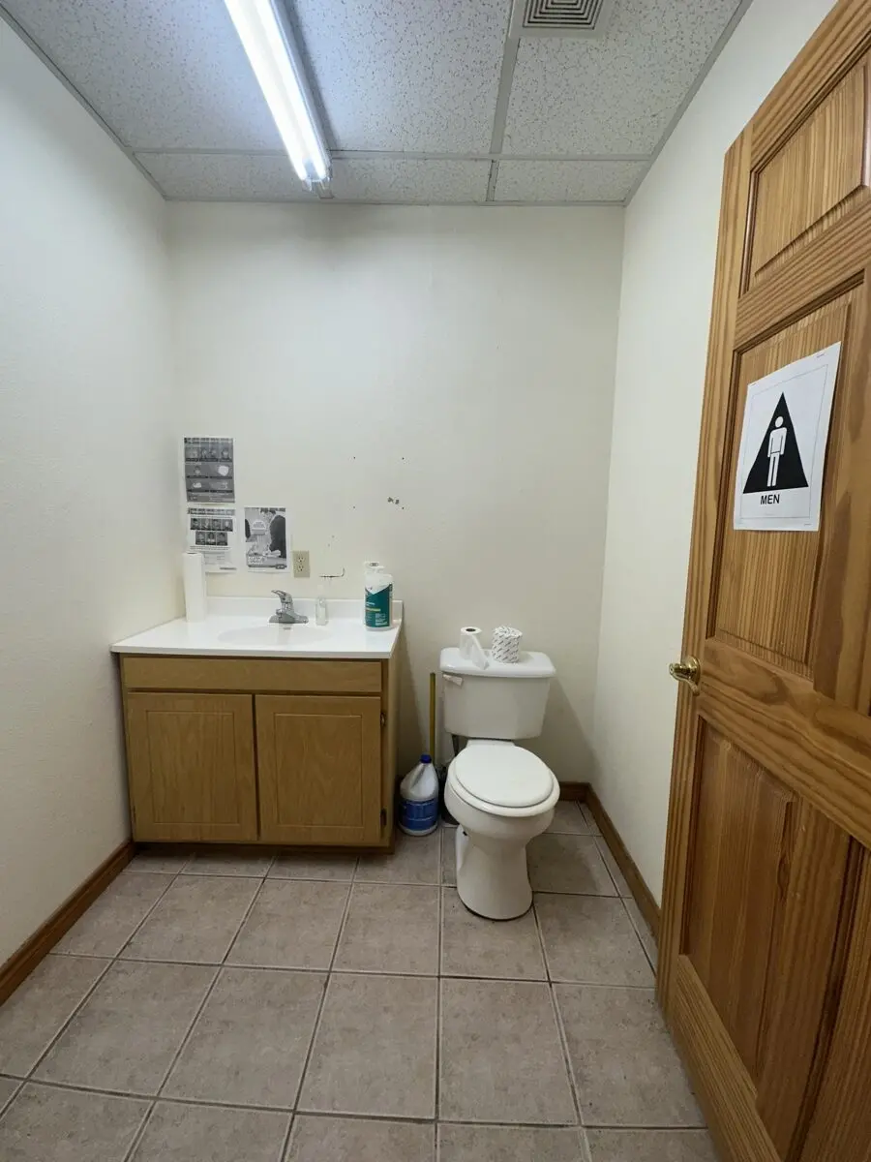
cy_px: 581
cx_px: 436
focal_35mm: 14
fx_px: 470
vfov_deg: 102.1
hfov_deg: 85.7
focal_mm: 2.22
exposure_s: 1/120
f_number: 2.2
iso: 64
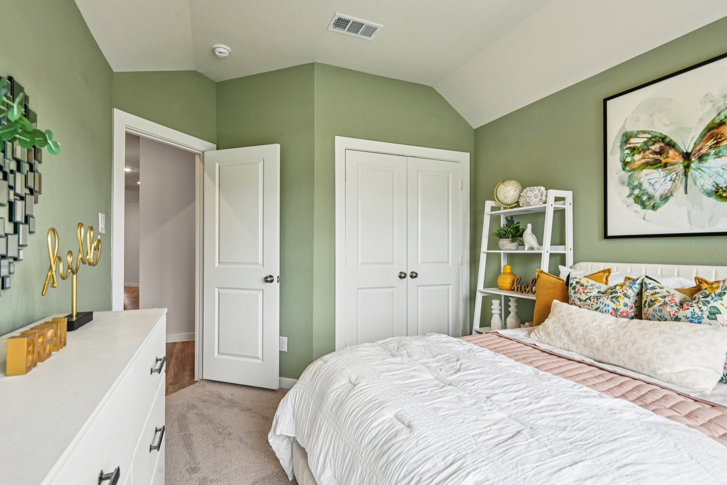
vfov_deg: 67.4
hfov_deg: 90.0
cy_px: 242
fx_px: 363
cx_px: 364
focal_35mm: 18
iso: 400
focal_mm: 18
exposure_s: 1/60
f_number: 8
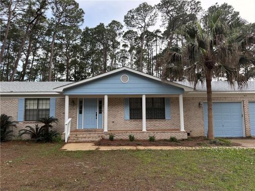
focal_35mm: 24
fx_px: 177
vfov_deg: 56.8
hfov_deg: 71.6
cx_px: 128
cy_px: 96
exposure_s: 1/840
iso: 100
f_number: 1.78
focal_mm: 6.76
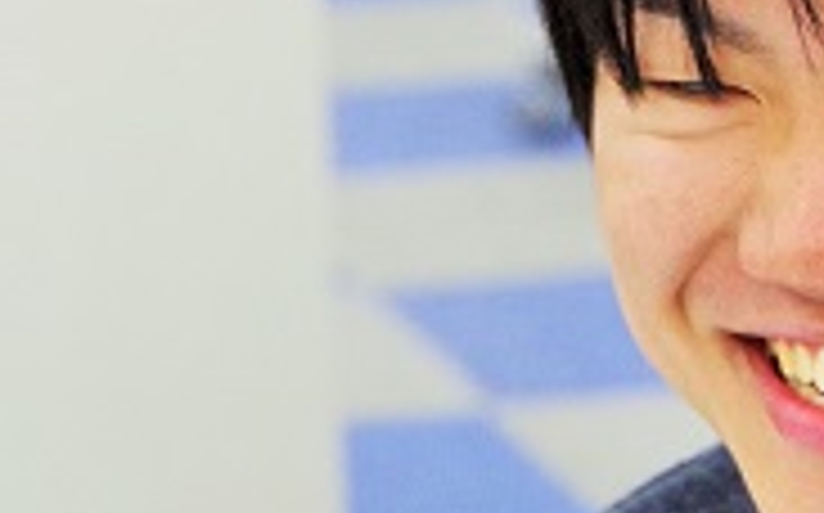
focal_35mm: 320
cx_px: 612
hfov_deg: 6.6
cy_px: 277
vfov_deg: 4.1
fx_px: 7180
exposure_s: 1/125
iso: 800
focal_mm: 60
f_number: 4.5
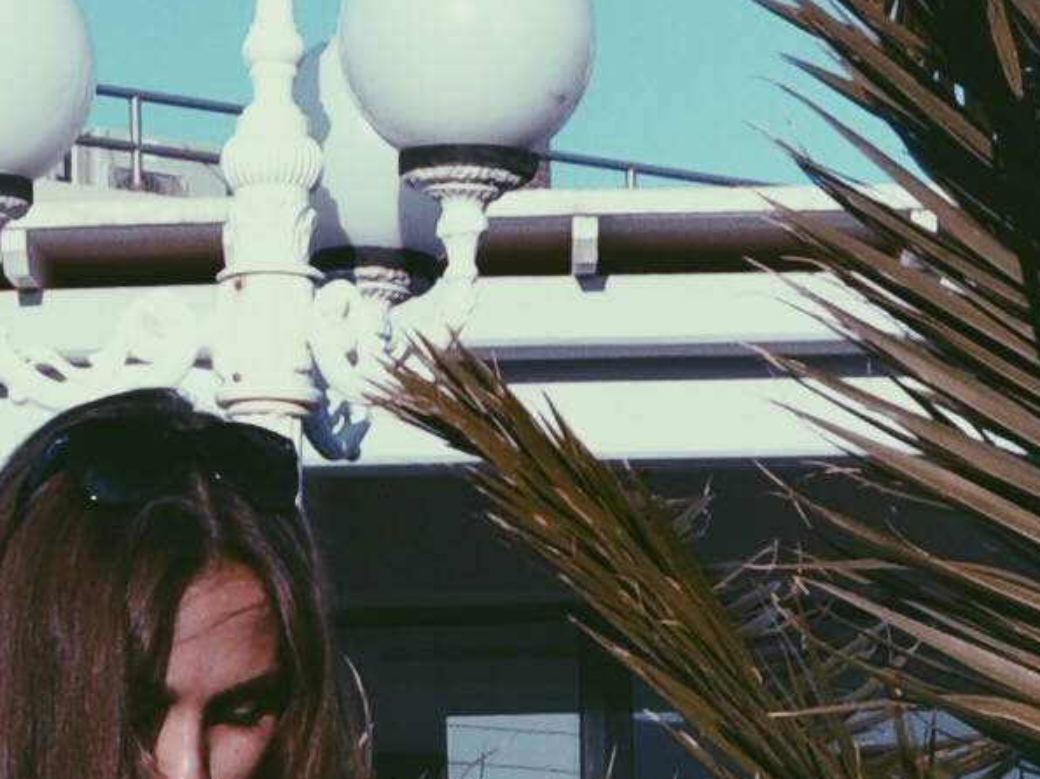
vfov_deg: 5.3
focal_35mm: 270
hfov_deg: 7.3
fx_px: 8110
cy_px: 1979
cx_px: 266
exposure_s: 1/320
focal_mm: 26
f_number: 9
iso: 200
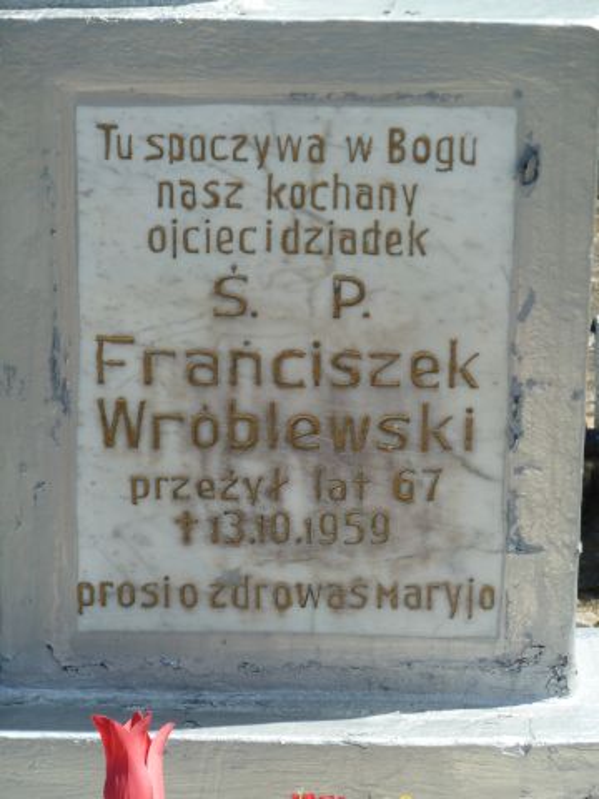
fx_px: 3899
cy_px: 400
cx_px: 300
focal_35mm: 169
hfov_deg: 8.8
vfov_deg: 11.7
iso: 80
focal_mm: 27.8
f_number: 4.5
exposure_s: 1/320
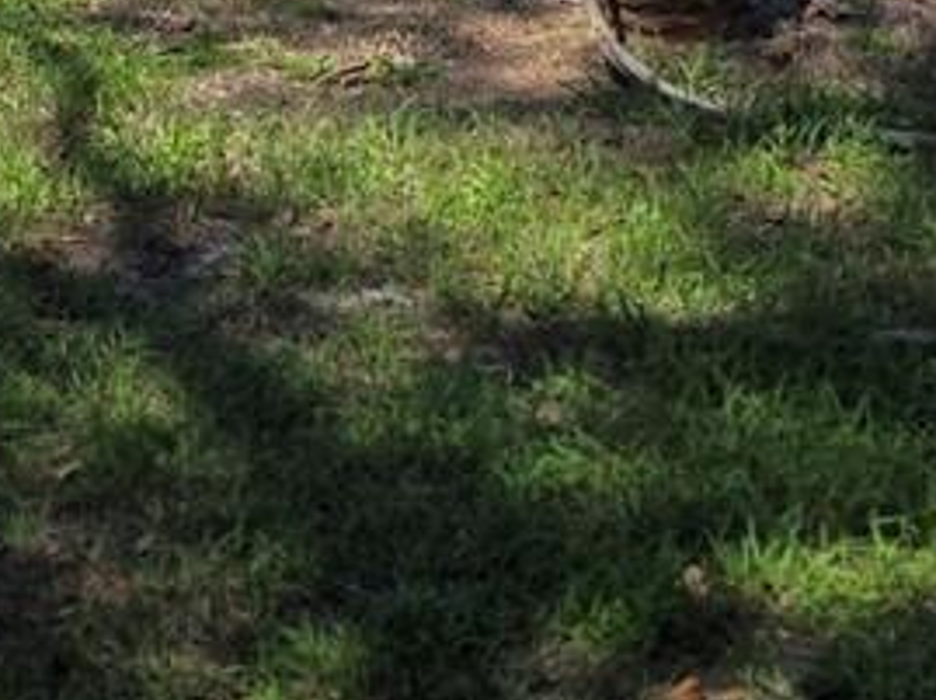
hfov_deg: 14.0
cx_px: -219
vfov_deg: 10.5
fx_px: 3699
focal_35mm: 137
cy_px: -306
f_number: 1.7
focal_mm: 6.3
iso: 80
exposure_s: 1/5017
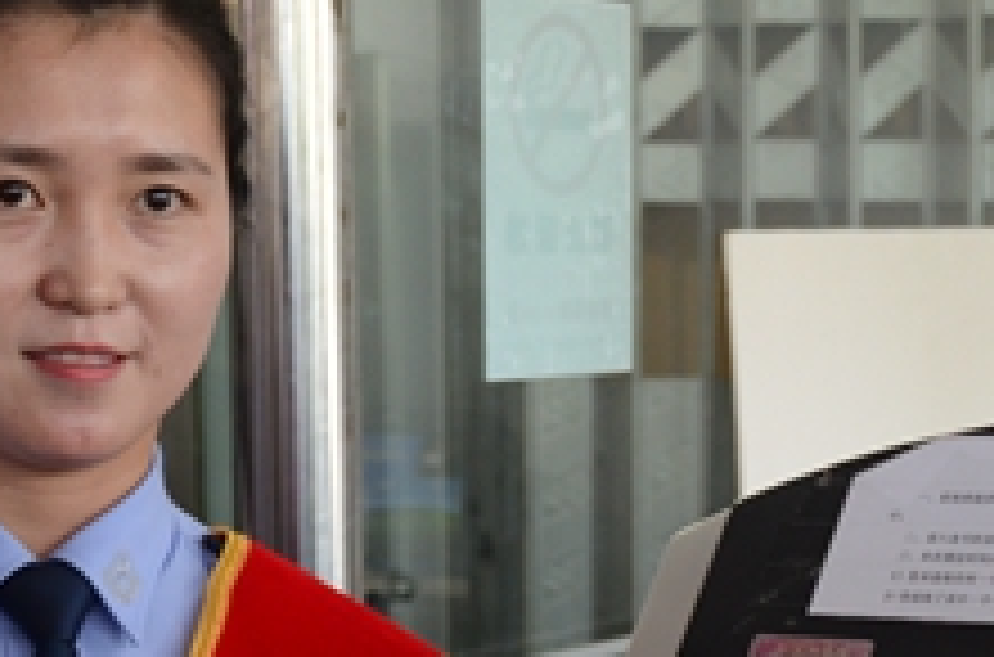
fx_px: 3139
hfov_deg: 17.9
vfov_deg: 11.8
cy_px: 677
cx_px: 733
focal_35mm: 114
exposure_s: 1/60
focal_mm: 28
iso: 800
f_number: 4
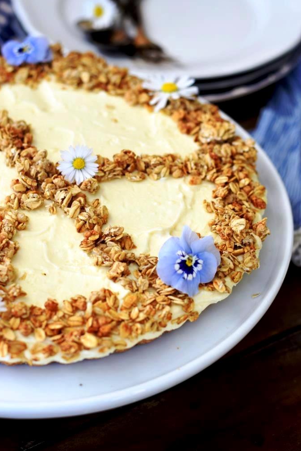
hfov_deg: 17.9
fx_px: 953
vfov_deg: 26.7
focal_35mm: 76
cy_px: 227
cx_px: 149
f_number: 3.5
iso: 125
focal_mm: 50
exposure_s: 1/250
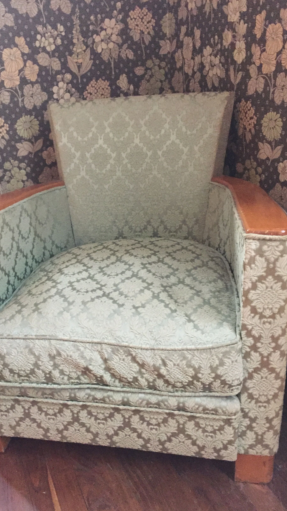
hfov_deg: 36.5
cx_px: 106
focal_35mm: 32
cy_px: 256
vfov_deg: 61.0
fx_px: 433
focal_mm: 4.15
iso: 400
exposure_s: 1/17
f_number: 2.2
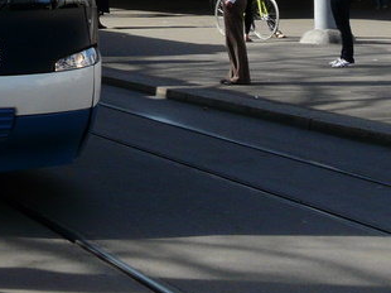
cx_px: -68
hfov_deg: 13.6
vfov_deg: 10.2
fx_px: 1603
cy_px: -105
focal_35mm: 142
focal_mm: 7.2
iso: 100
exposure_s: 1/250
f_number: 5.6
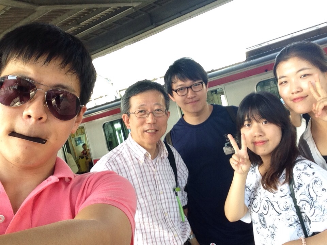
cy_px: 122
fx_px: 331
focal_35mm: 35
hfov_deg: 52.6
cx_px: 164
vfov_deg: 40.7
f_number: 2.4
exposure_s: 1/60
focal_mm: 2.18
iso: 32
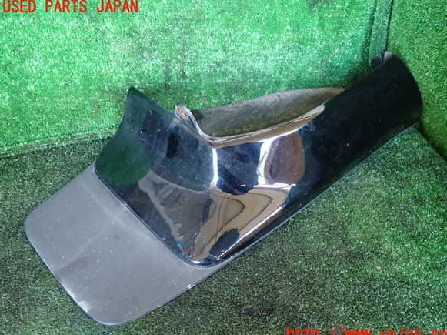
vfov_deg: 45.4
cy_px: 171
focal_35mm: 31
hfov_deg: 58.4
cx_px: 229
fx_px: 400
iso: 800
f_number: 2.3
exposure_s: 1/30
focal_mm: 5.4
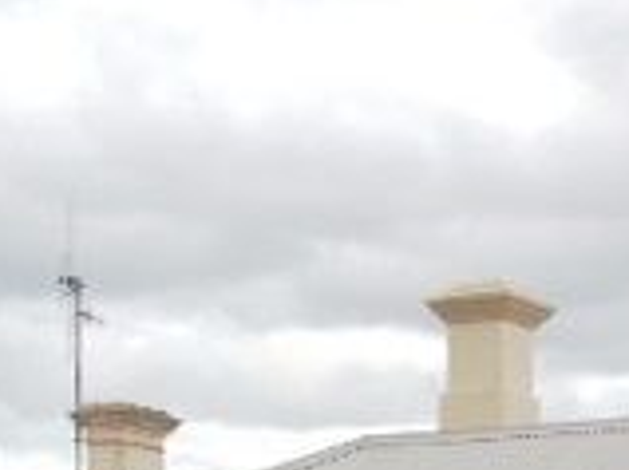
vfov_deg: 10.3
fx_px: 2415
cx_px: 483
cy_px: 908
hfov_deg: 14.8
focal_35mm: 133
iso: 50
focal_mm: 4.13
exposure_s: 1/379
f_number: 2.4
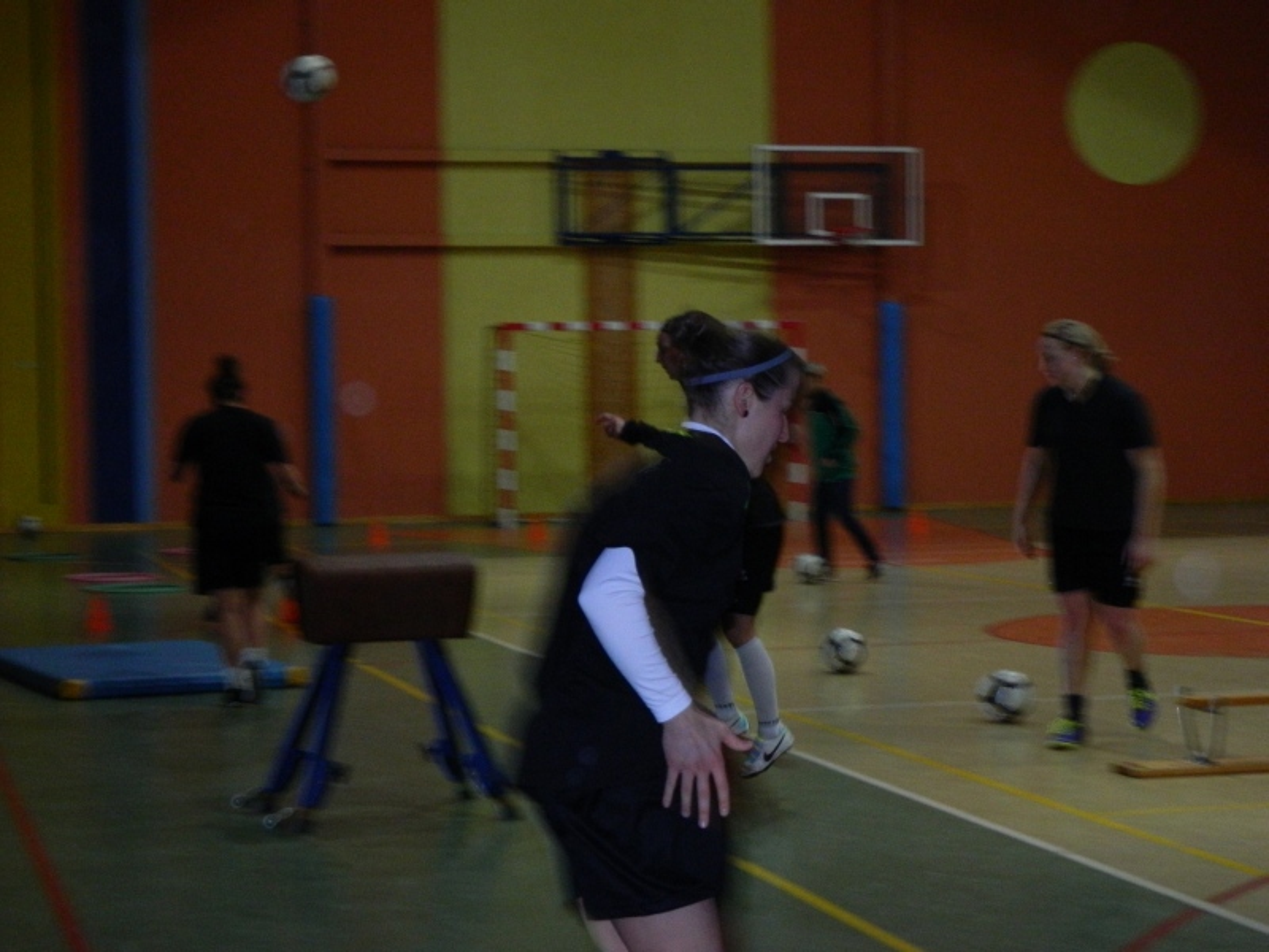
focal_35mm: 84
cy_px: 476
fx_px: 3079
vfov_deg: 17.6
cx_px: 634
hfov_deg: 23.3
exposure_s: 1/50
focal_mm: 15.1
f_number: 4.2
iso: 400
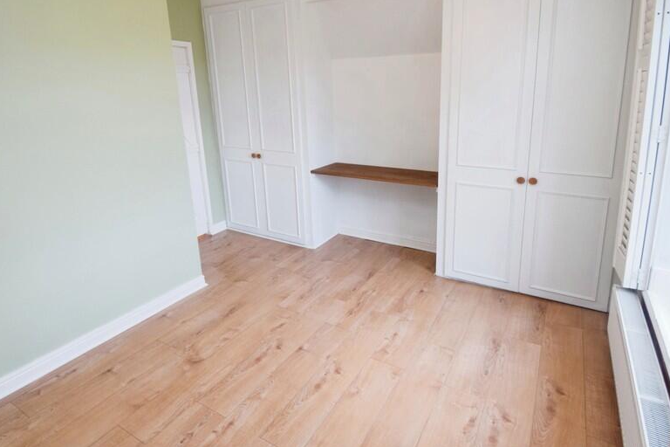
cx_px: 260
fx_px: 372
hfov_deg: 82.7
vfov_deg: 61.9
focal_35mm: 20
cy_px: 239
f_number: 3.5
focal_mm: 10
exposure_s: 1/60
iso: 800
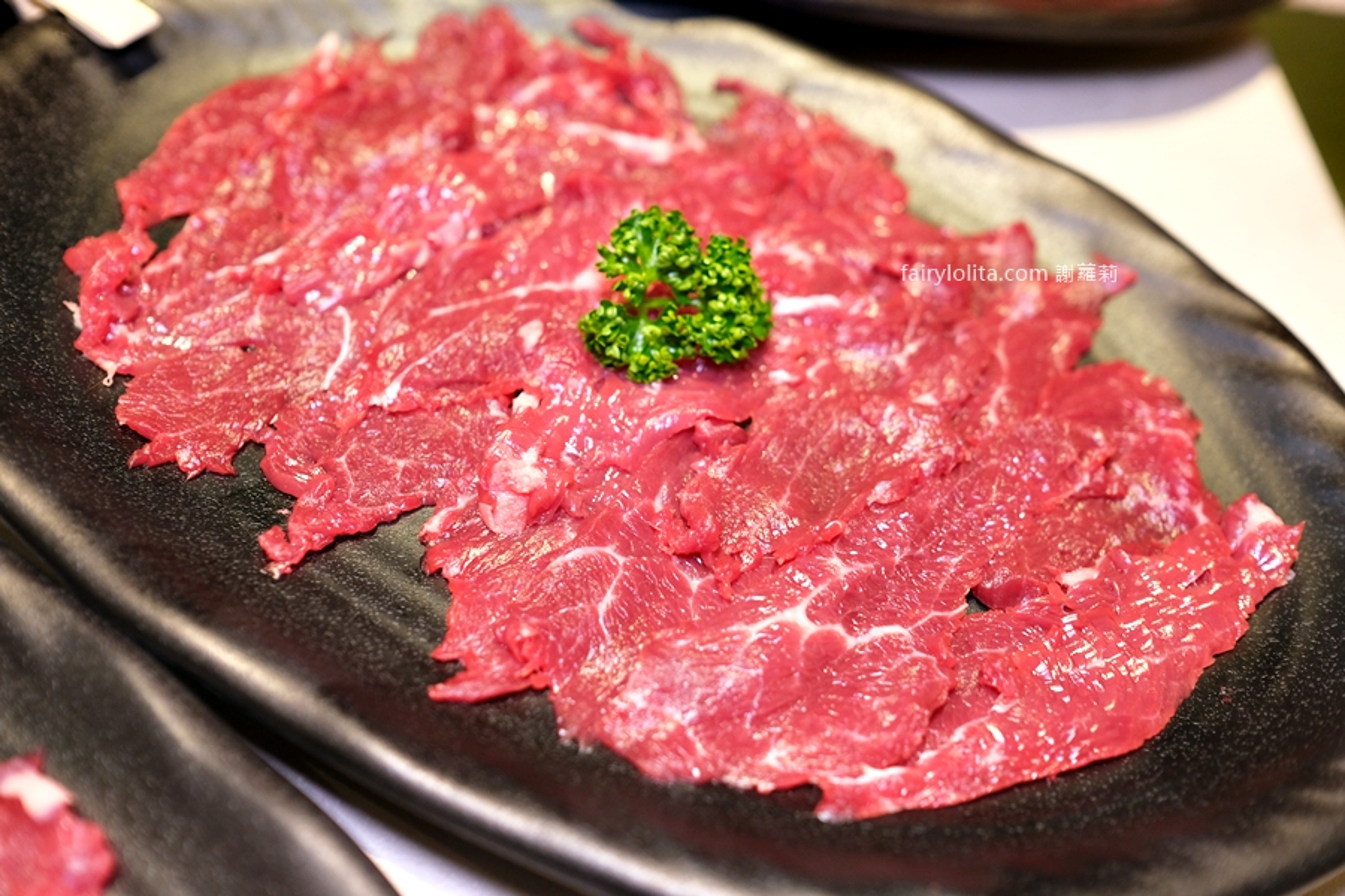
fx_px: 1308
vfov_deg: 37.9
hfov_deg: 54.4
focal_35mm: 35
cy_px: 448
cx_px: 672
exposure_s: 1/60
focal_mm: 23
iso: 1000
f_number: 2.8
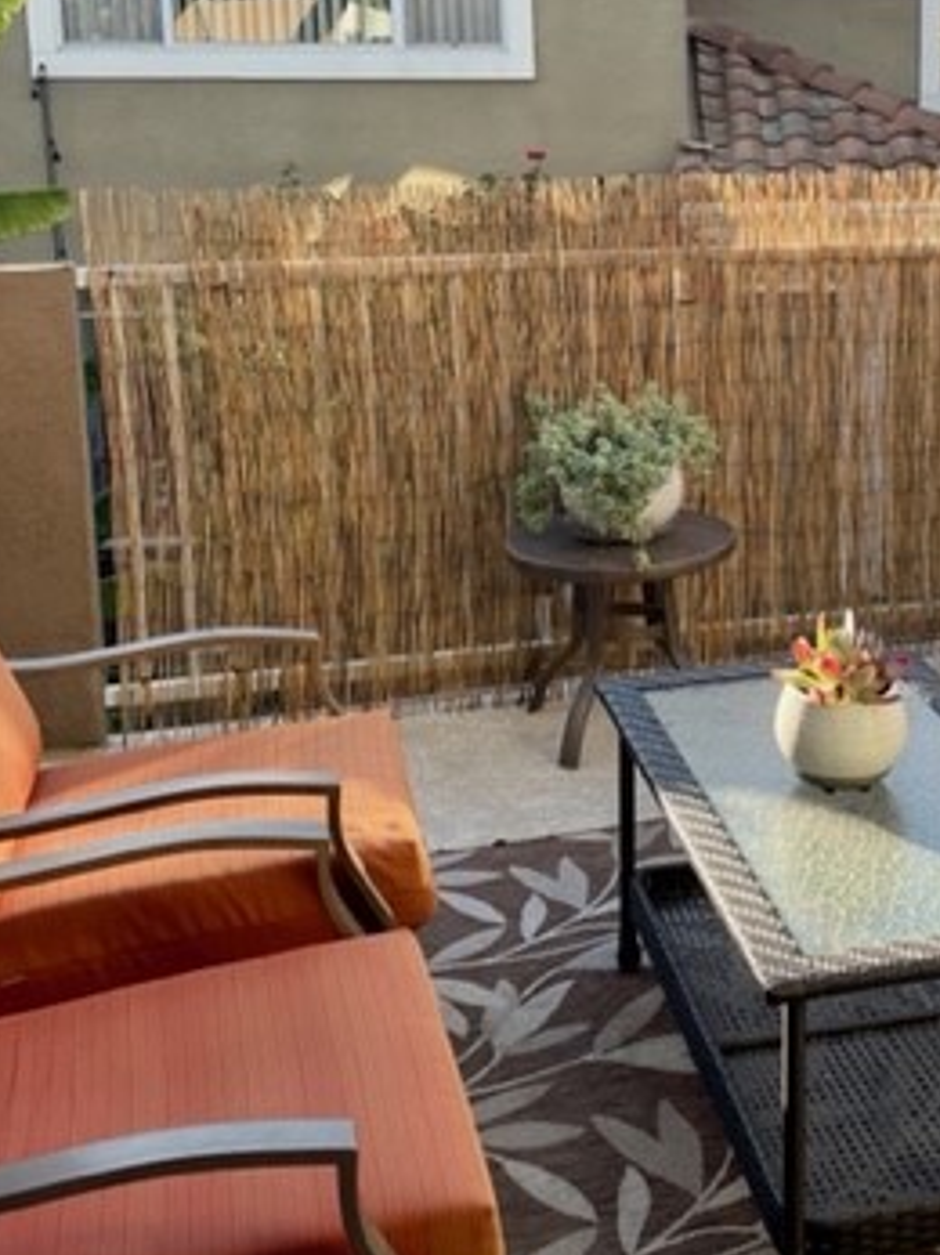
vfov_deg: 39.3
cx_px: 781
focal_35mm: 48
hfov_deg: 29.4
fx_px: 1739
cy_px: 434
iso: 32
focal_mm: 4.2
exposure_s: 1/337
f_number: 1.6
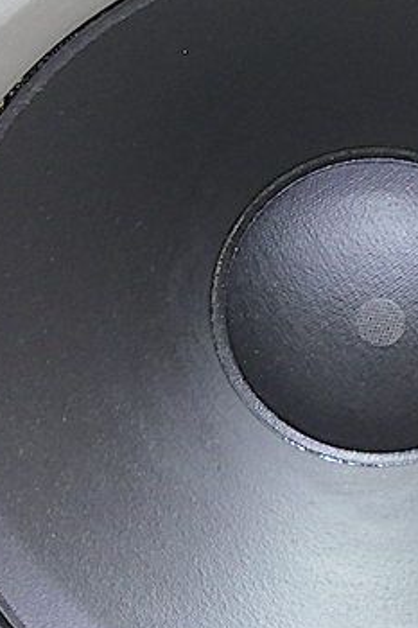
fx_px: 9954
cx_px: 377
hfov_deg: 2.4
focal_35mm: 571
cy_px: 375
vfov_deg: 3.6
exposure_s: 1/2
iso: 200
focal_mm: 35.8
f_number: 5.6
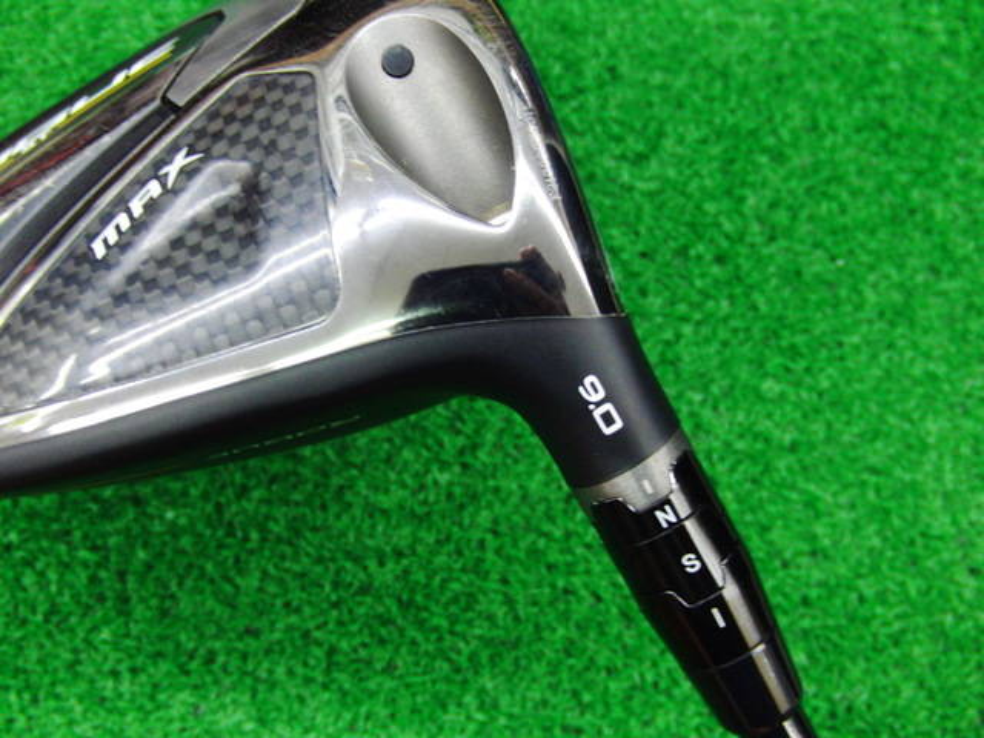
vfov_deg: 38.7
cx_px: 492
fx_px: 1052
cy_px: 369
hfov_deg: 50.1
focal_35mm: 37
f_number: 3.6
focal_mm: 6.42
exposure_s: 1/25
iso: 400
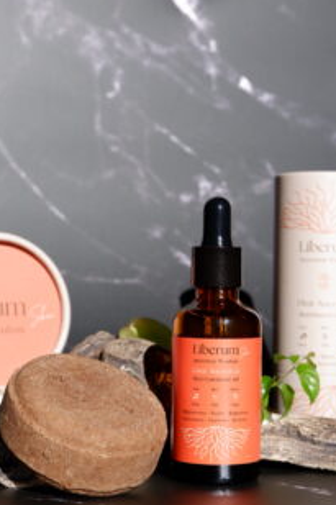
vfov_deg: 25.7
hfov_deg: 17.3
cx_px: 161
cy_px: 269
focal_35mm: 79
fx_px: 1107
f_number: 6.4
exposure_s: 1/640
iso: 200
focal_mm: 36.3
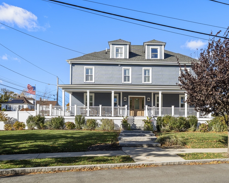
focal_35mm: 25
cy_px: 92
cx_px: 138
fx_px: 169
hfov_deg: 67.4
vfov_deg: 56.8
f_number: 8
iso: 320
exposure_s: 1/400
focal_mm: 22
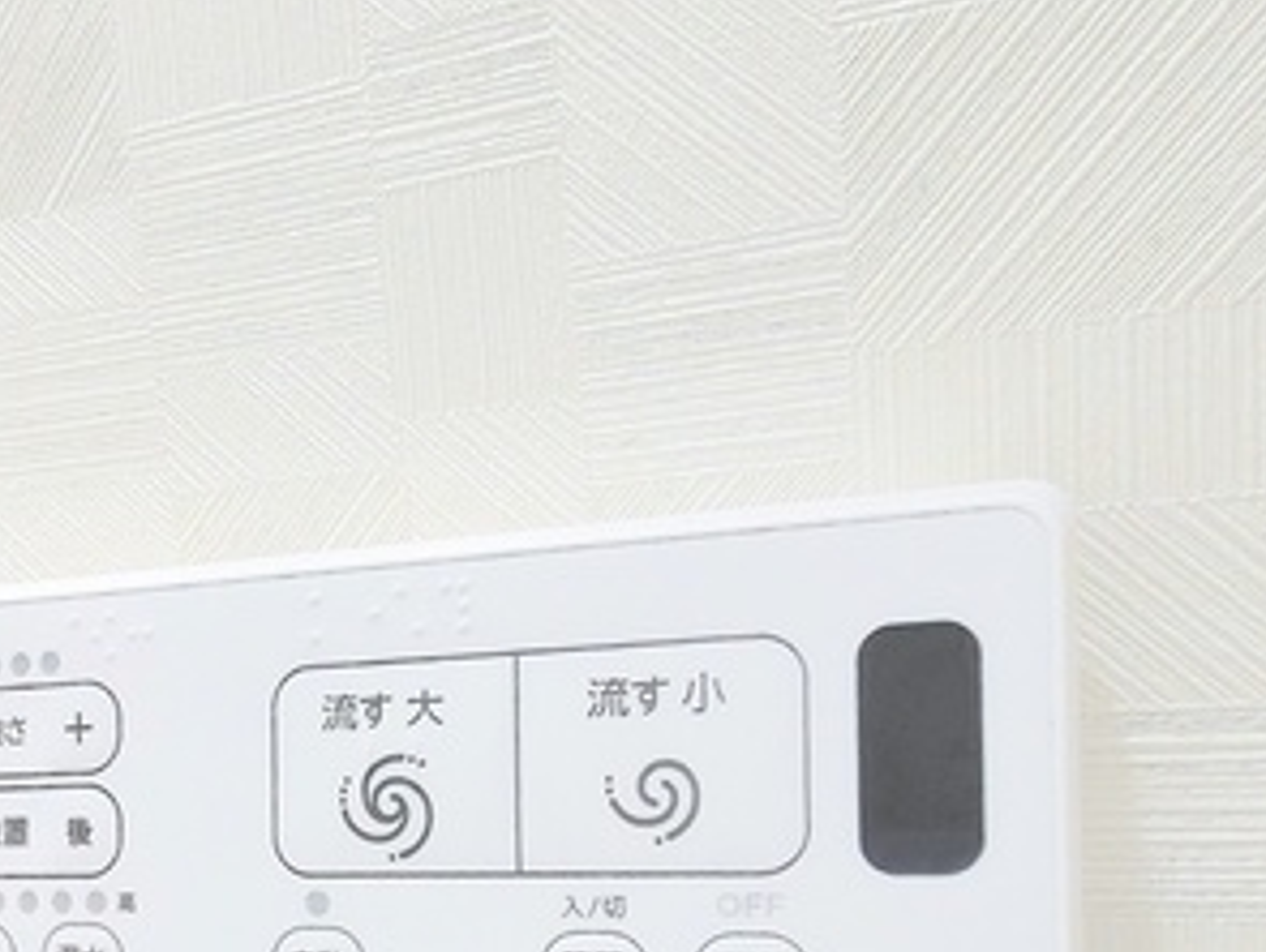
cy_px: 830
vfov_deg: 40.3
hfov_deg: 50.5
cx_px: 185
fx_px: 1208
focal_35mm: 33
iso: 125
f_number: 1.9
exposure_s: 1/60.2
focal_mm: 2.2
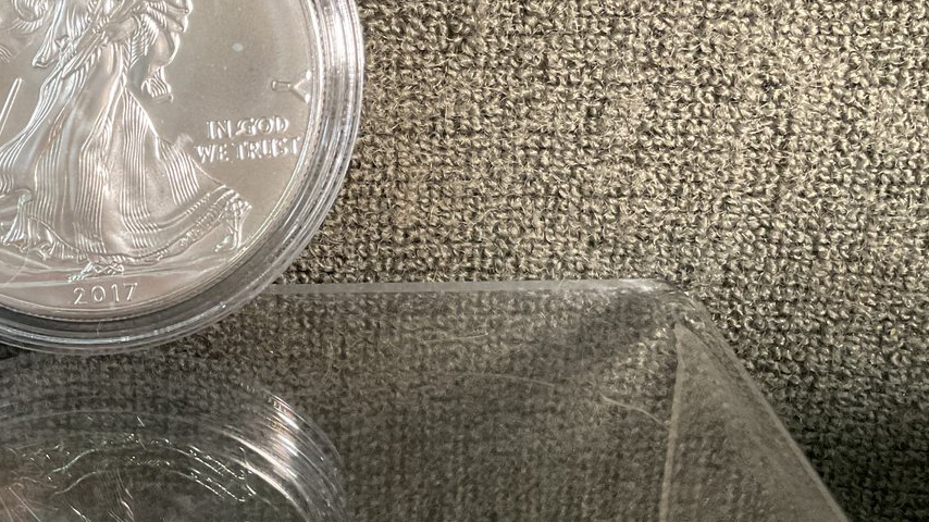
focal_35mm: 56
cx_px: 259
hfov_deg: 36.5
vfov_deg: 21.4
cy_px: 291
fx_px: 1379
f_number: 1.8
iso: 200
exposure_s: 1/60
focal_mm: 3
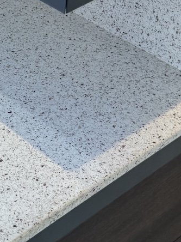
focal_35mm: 108
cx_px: -82
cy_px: 11
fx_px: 753
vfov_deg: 17.8
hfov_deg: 13.0
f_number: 1.78
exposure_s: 1/120
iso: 64
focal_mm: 6.76
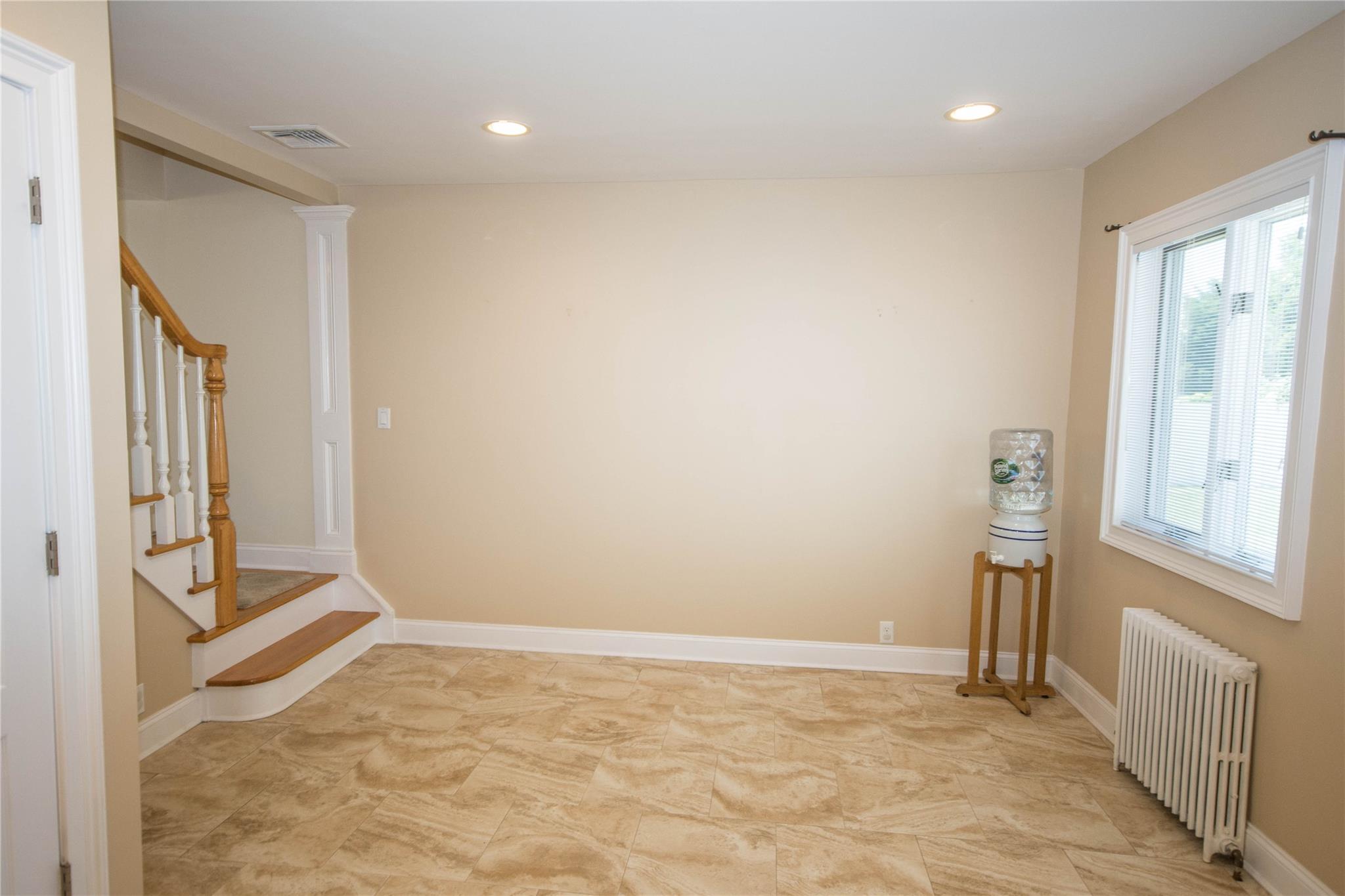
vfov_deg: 59.5
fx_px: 784
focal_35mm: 21
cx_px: 672
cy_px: 448
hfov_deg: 81.2
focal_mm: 14
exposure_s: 1/60
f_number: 5.6
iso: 400
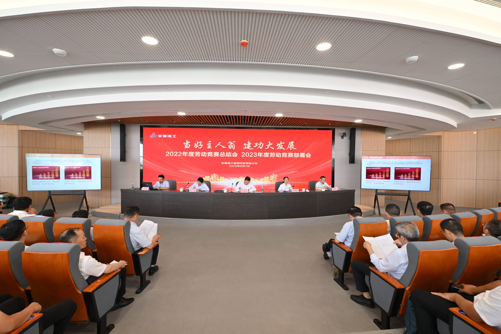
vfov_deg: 77.3
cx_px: 250
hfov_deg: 100.4
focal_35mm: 15
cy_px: 167
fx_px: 209
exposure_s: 1/250
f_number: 5.6
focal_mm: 15
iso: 2000
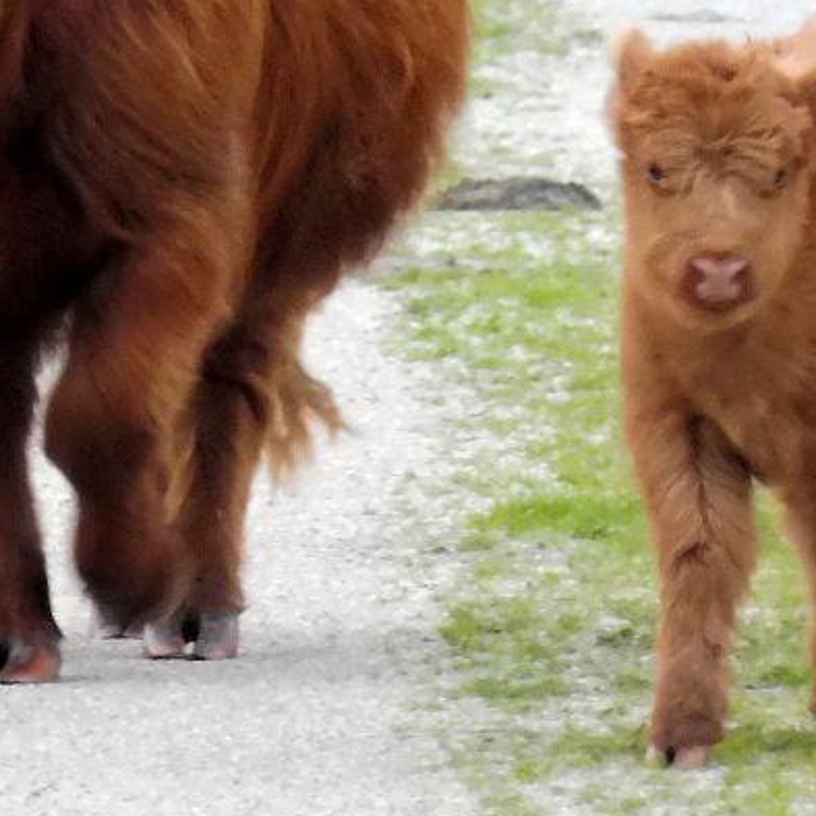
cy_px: 130
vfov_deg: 1.6
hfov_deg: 1.6
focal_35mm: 1104
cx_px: 507
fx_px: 29443
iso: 640
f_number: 6.4
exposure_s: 1/30
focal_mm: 86
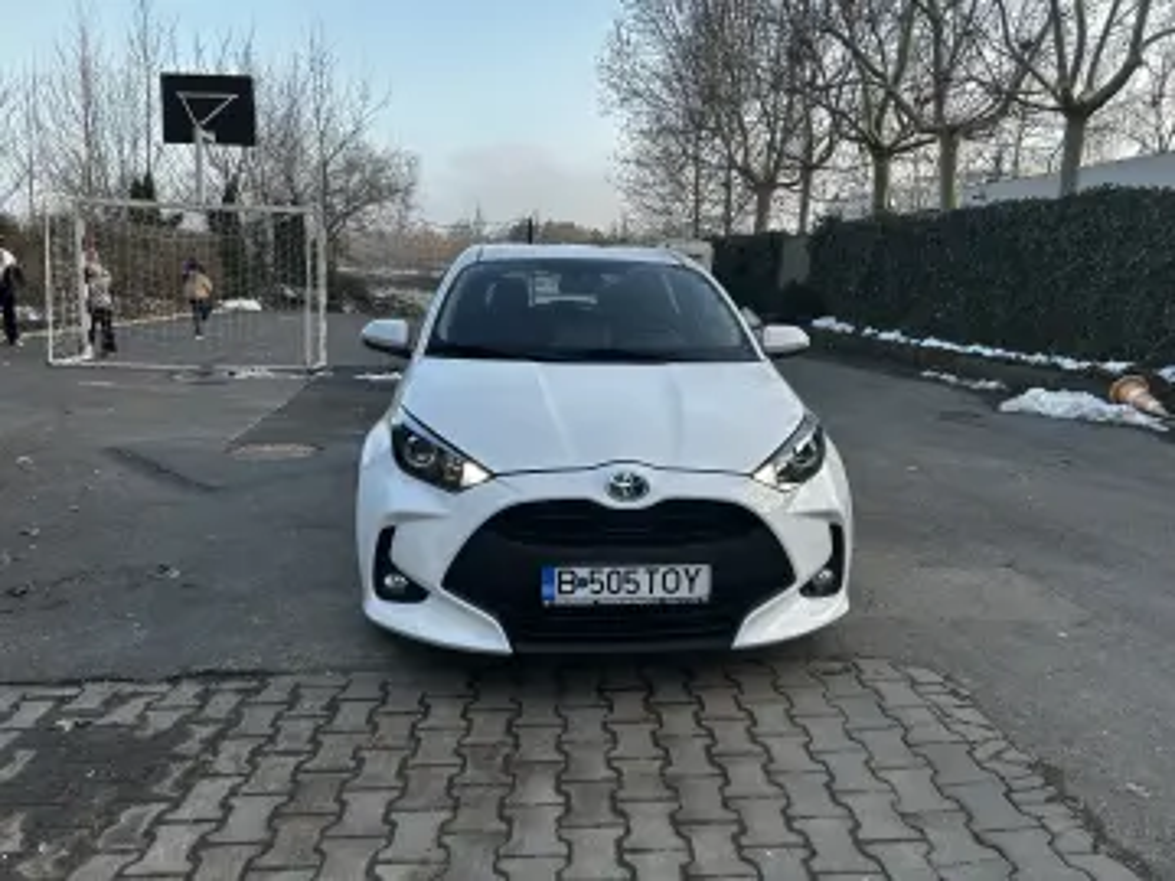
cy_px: 440
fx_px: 883
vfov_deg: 53.1
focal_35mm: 26
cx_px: 588
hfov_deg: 67.3
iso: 50
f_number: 1.5
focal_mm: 5.7
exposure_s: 1/597
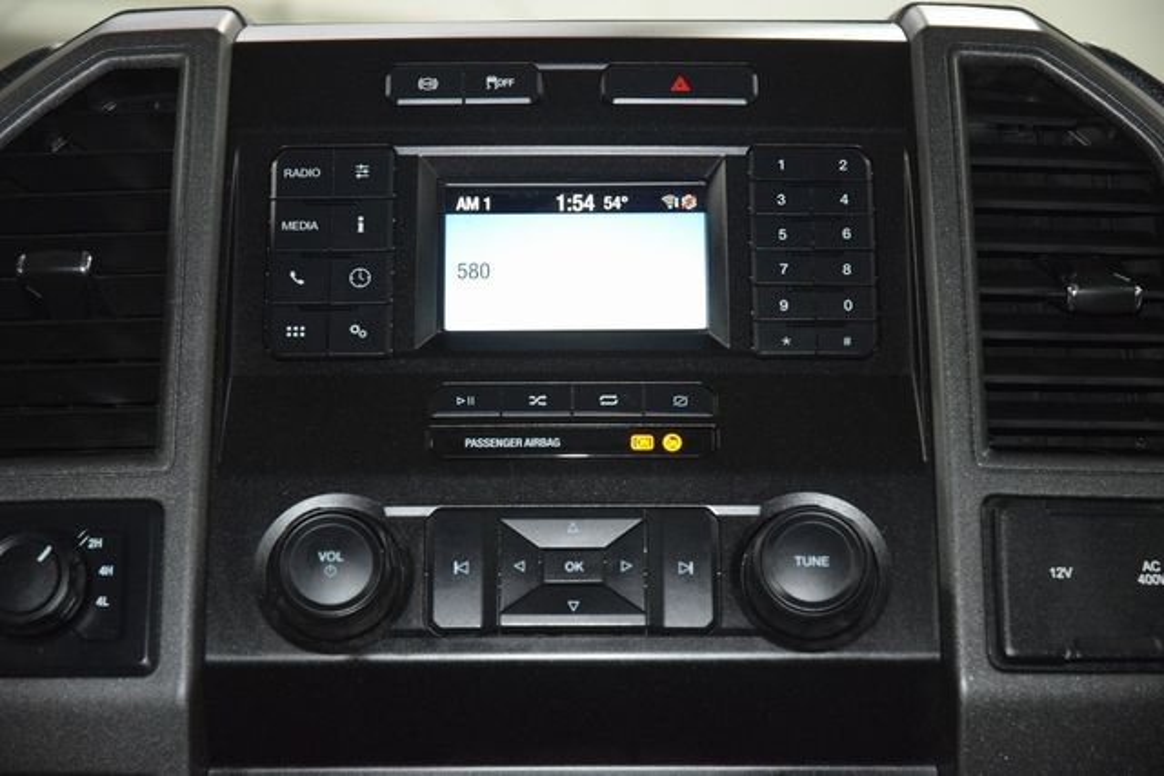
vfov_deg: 13.0
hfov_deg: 19.5
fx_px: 3396
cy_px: 388
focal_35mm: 105
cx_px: 582
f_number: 4.5
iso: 3200
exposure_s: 1/125
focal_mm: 70
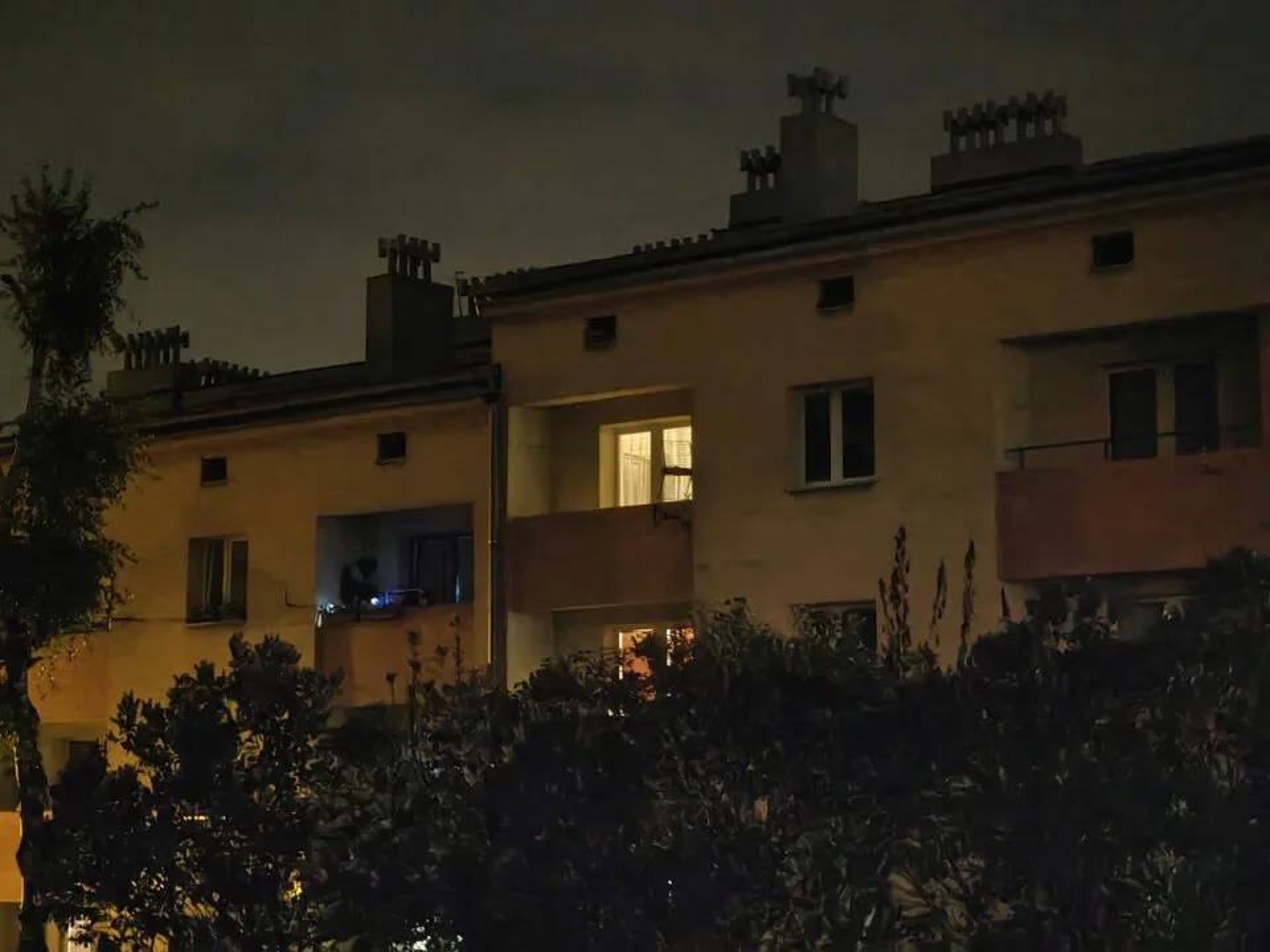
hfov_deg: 29.0
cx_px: 635
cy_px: 476
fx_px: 2458
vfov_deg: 21.9
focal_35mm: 67
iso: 8864
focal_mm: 7.06
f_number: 2
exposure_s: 1/6.94
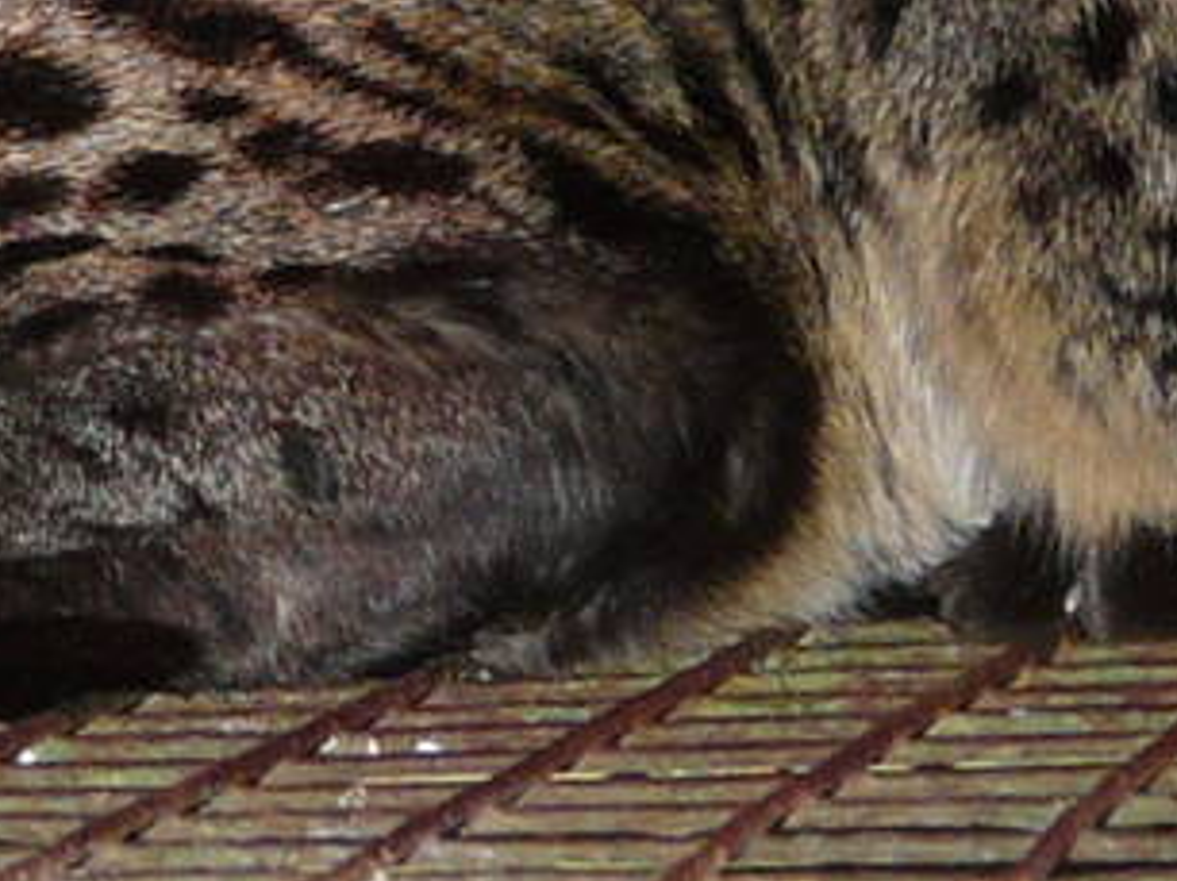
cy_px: -96
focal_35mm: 487
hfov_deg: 4.1
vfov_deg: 3.0
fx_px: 16546
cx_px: 523
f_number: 3.2
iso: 100
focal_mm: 12
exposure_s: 1/80
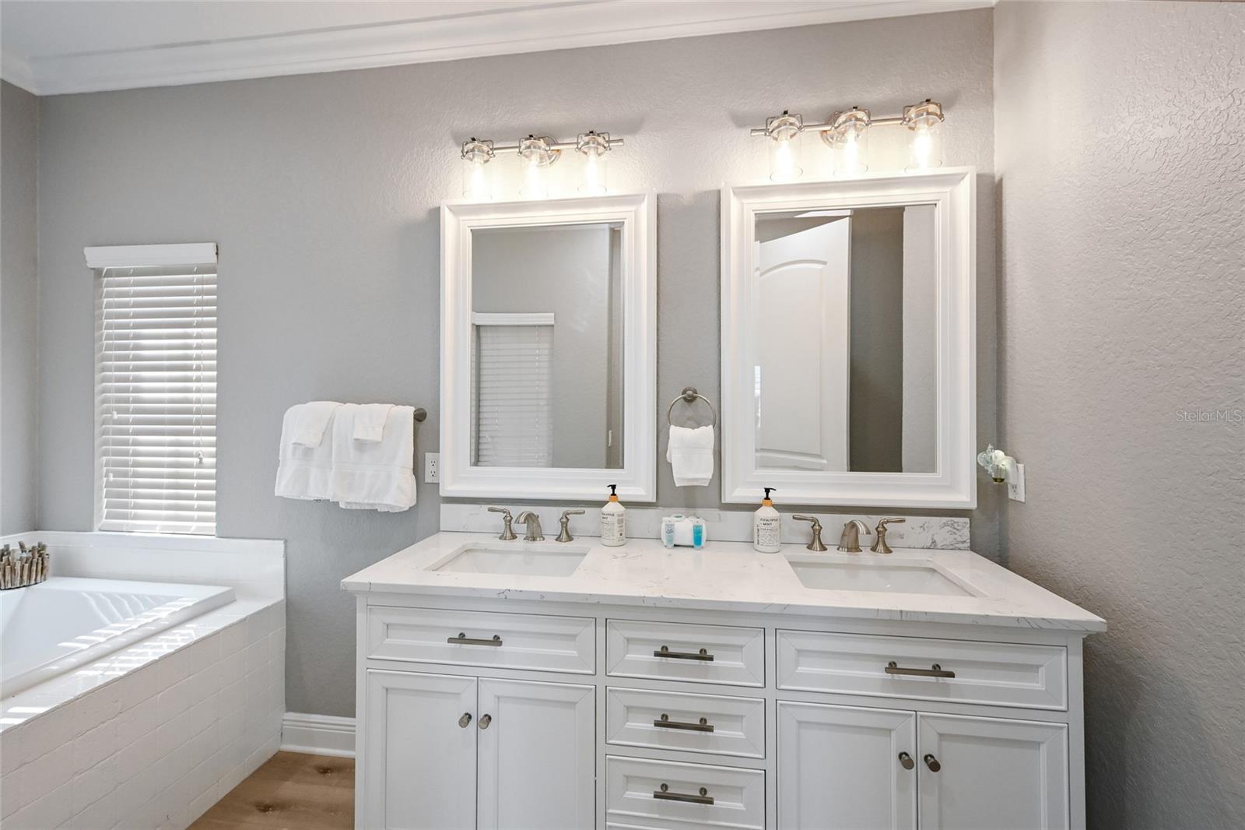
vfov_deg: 81.2
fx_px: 484
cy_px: 415
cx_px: 622
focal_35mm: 14
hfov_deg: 104.3
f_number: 8
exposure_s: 1/125
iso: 3200
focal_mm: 14
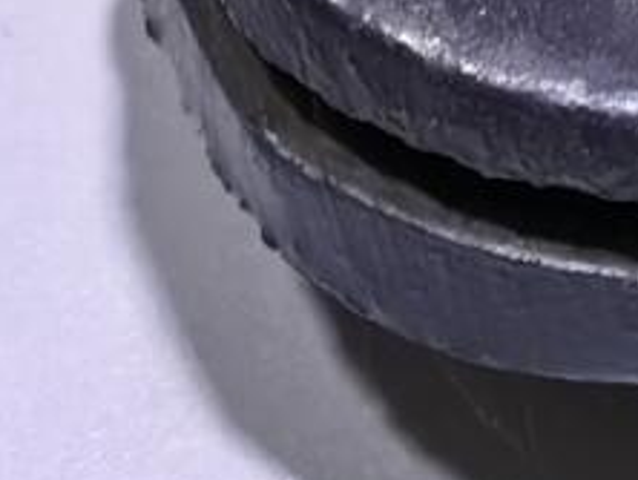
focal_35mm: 170
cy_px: -730
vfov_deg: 8.0
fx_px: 3137
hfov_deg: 9.7
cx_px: 1704
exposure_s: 1/50
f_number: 2.2
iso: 160
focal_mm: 1.95
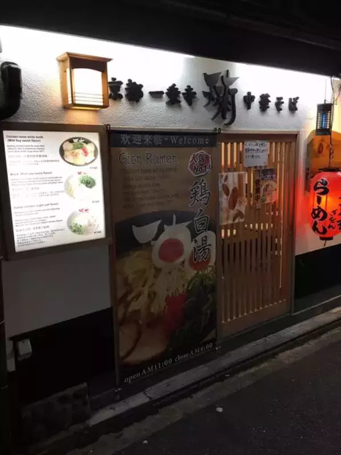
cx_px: 170
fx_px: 381
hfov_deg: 48.2
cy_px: 228
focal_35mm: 29
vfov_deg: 61.7
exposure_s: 1/30
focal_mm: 4.15
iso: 40
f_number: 2.2
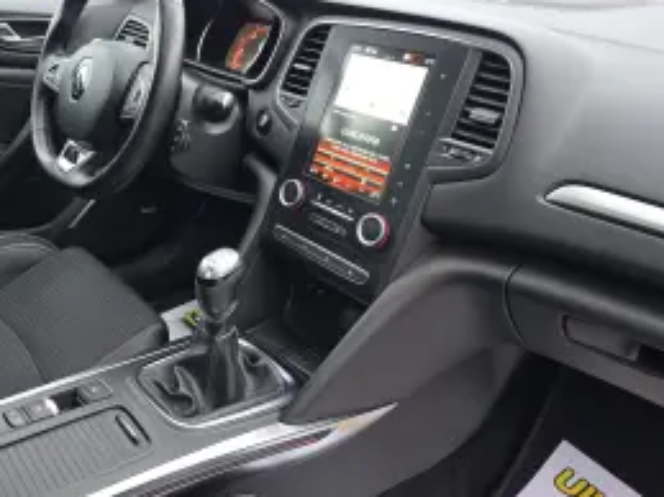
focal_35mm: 32
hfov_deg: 56.3
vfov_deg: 44.1
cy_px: 231
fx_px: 614
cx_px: 256
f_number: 1.7
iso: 250
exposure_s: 1/55
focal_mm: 6.25
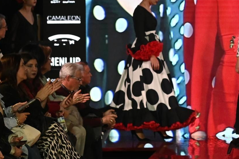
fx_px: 1460
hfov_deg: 9.1
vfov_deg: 6.2
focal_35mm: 220
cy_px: 75
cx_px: 345
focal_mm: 70
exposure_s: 1/400
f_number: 4.5
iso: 2000
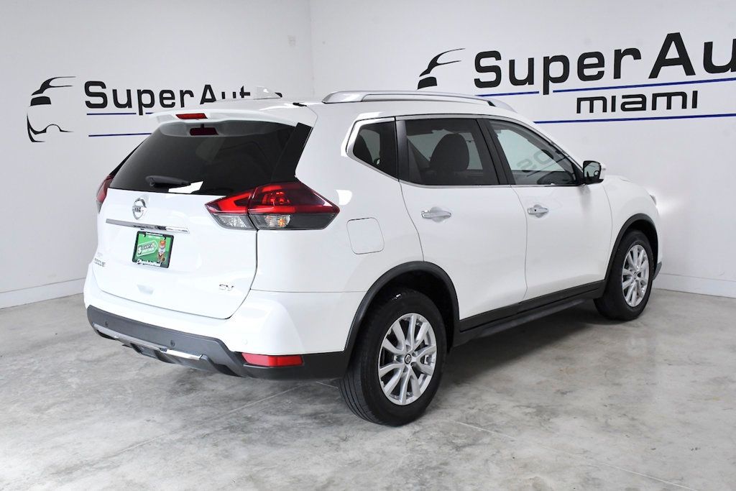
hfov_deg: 49.5
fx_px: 797
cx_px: 368
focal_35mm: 39
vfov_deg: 34.2
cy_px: 246
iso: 2500
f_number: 10
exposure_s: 1/400
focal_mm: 26
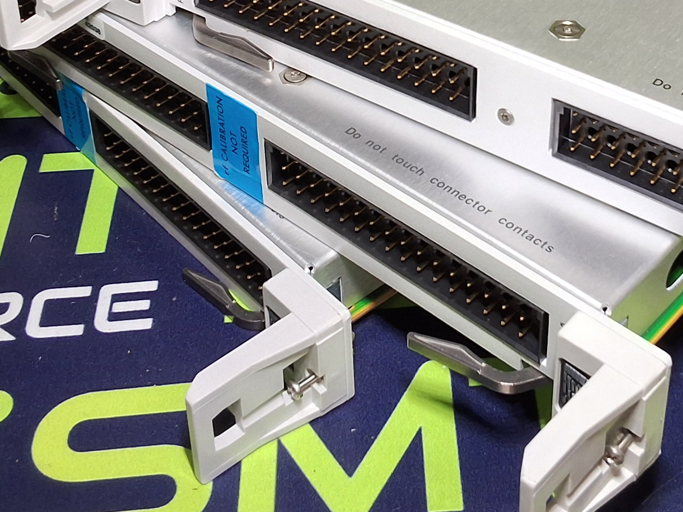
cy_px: -59
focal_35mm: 70
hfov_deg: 27.5
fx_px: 1381
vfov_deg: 20.0
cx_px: 486
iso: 50
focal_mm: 2.91
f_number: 1.9
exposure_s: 1/40
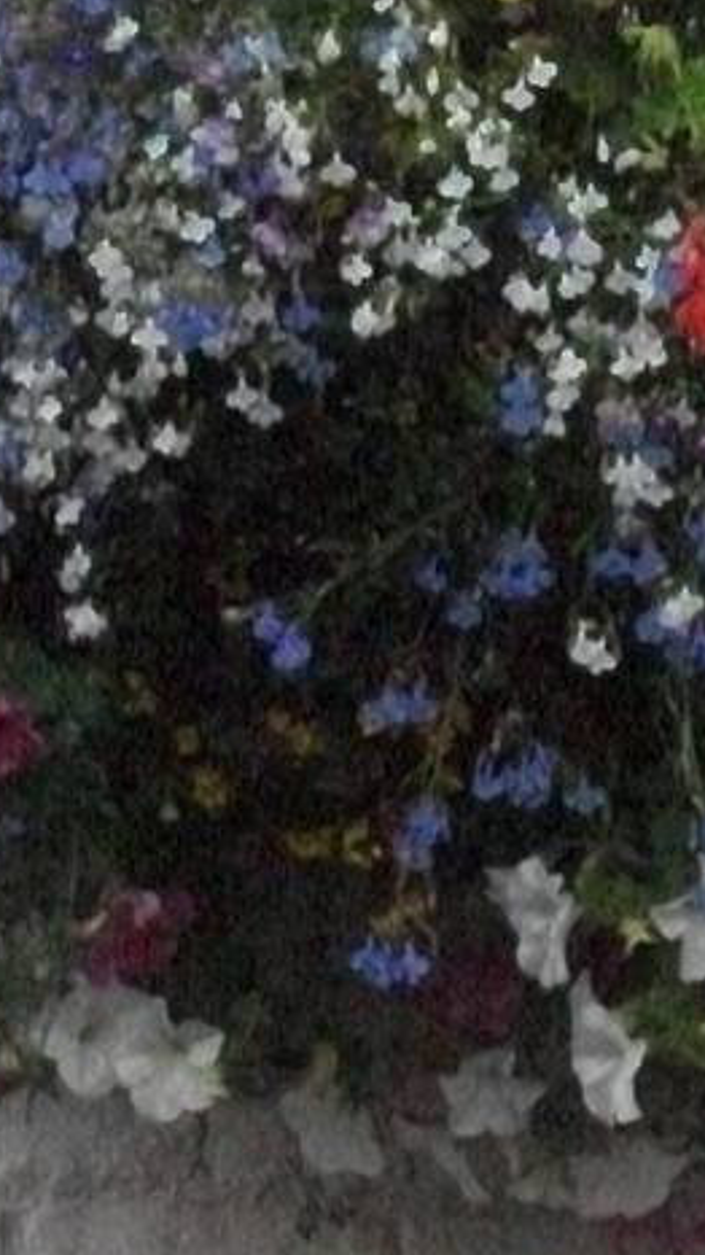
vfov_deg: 9.1
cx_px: 285
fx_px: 7713
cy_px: 1799
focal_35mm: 232
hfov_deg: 5.2
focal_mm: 11
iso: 800
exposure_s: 1/320
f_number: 4.1
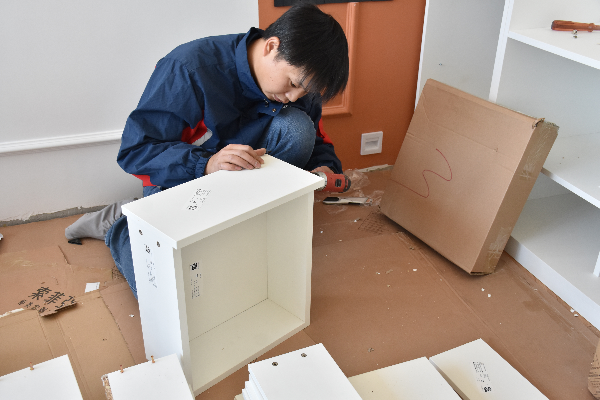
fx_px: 600
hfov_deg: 53.1
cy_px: 200
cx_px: 300
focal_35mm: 36
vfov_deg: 36.9
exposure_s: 1/125
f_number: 5.6
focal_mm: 24
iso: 800
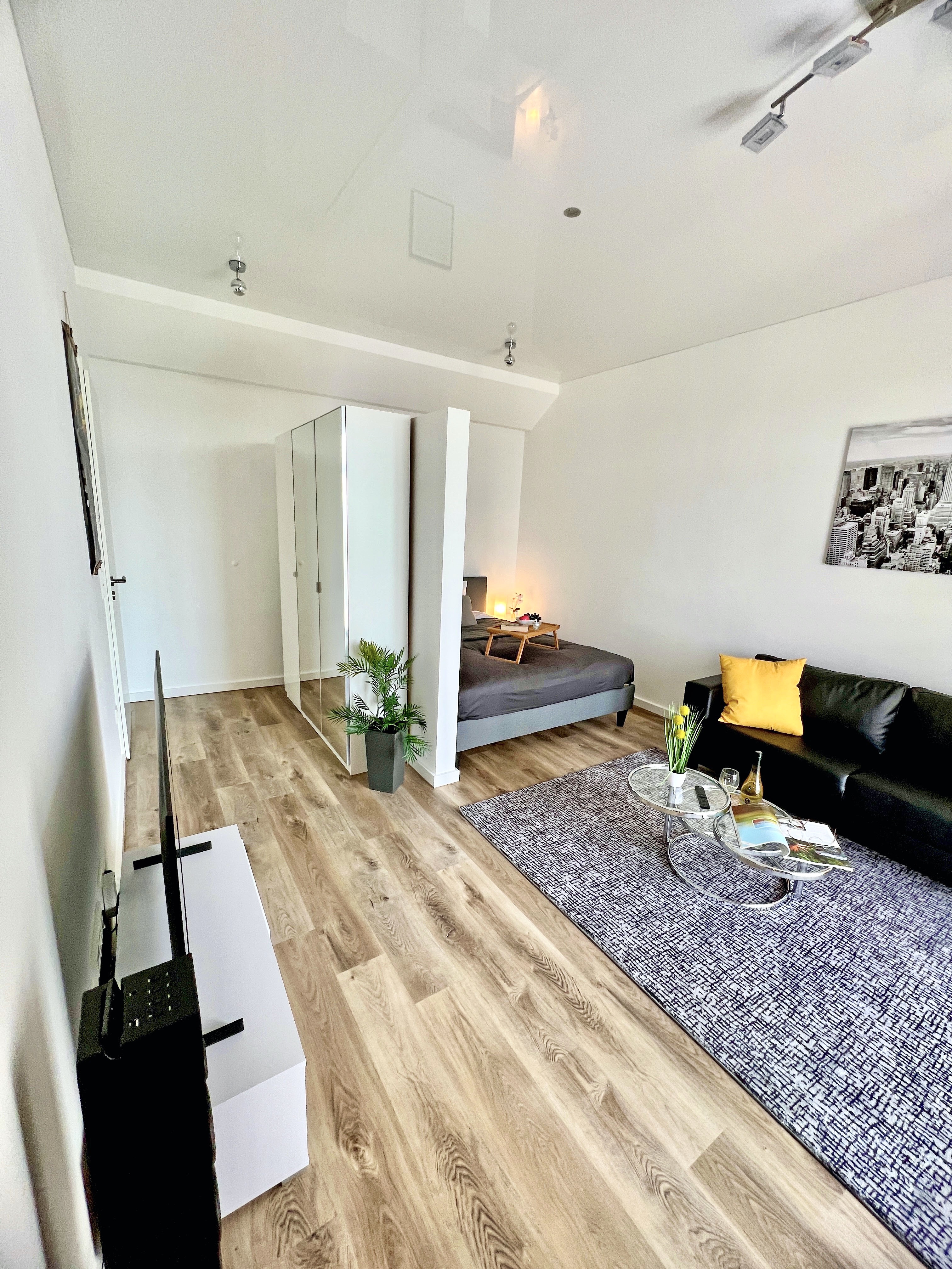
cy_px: 634
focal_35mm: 13
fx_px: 477
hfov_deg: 89.9
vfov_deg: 106.2
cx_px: 476
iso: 100
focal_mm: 1.57
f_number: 1.8
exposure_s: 1/100
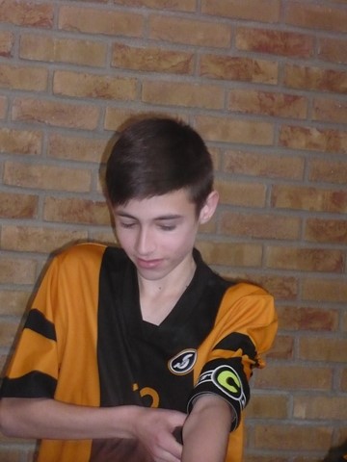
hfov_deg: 14.1
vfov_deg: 18.7
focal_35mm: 105
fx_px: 1403
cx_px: 174
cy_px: 231
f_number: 5
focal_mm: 17.4
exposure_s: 1/30
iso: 640
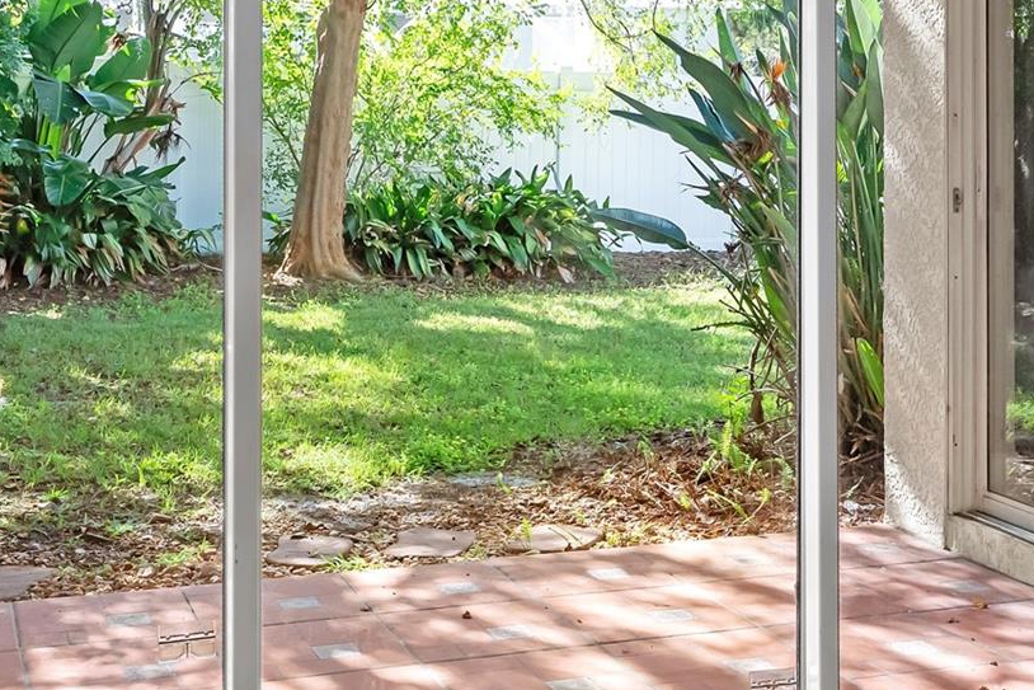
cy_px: 64
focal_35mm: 59
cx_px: 532
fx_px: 1695
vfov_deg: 22.4
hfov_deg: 33.9
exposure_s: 2
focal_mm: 30
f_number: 9
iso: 100
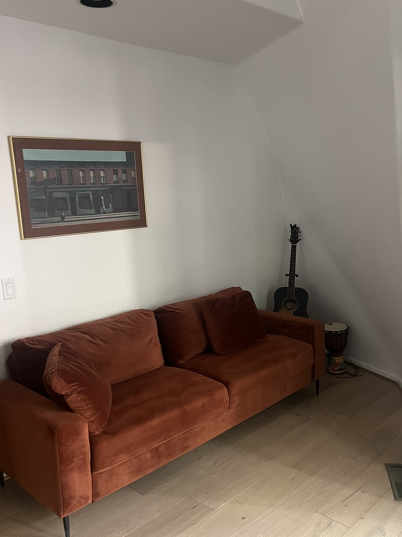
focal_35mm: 33
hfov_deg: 42.8
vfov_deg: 55.3
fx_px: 511
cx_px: 238
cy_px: 290
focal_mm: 5.7
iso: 320
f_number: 1.5
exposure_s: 1/60
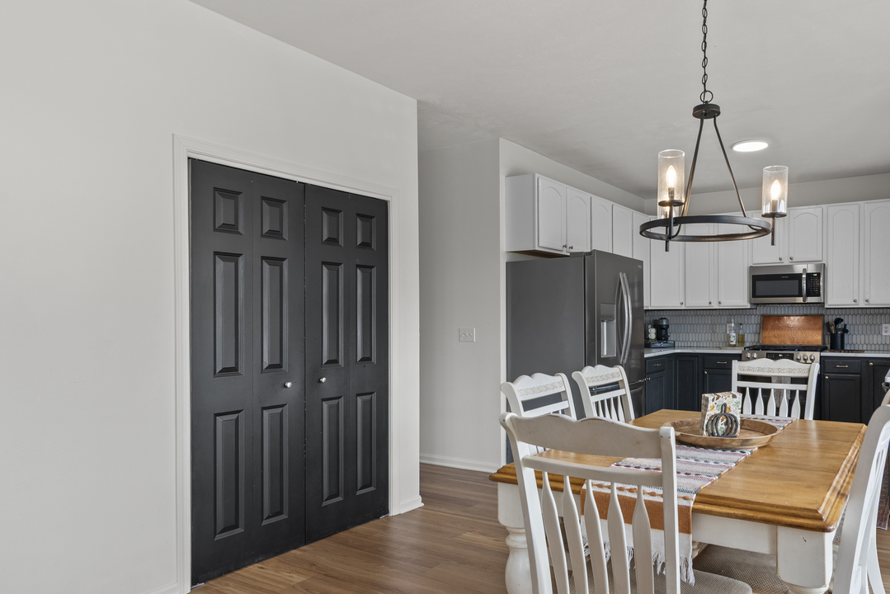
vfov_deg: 53.1
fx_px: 593
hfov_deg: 72.2
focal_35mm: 24
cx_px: 571
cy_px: 320
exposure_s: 1/6
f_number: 7.1
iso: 320
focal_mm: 16
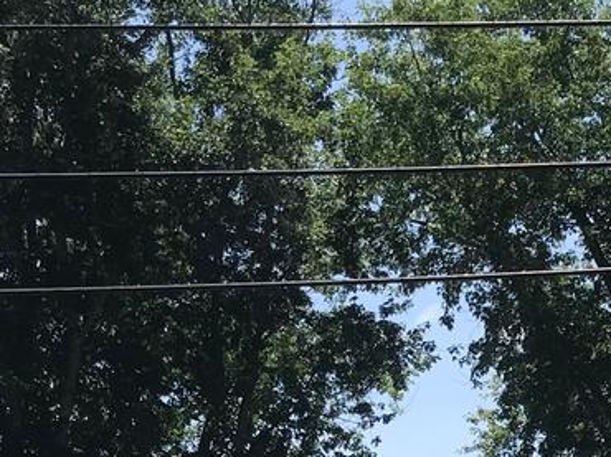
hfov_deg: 18.0
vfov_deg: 13.2
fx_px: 1923
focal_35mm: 109
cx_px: 410
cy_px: 568
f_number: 1.8
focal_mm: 3.99
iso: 20
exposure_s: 1/1842
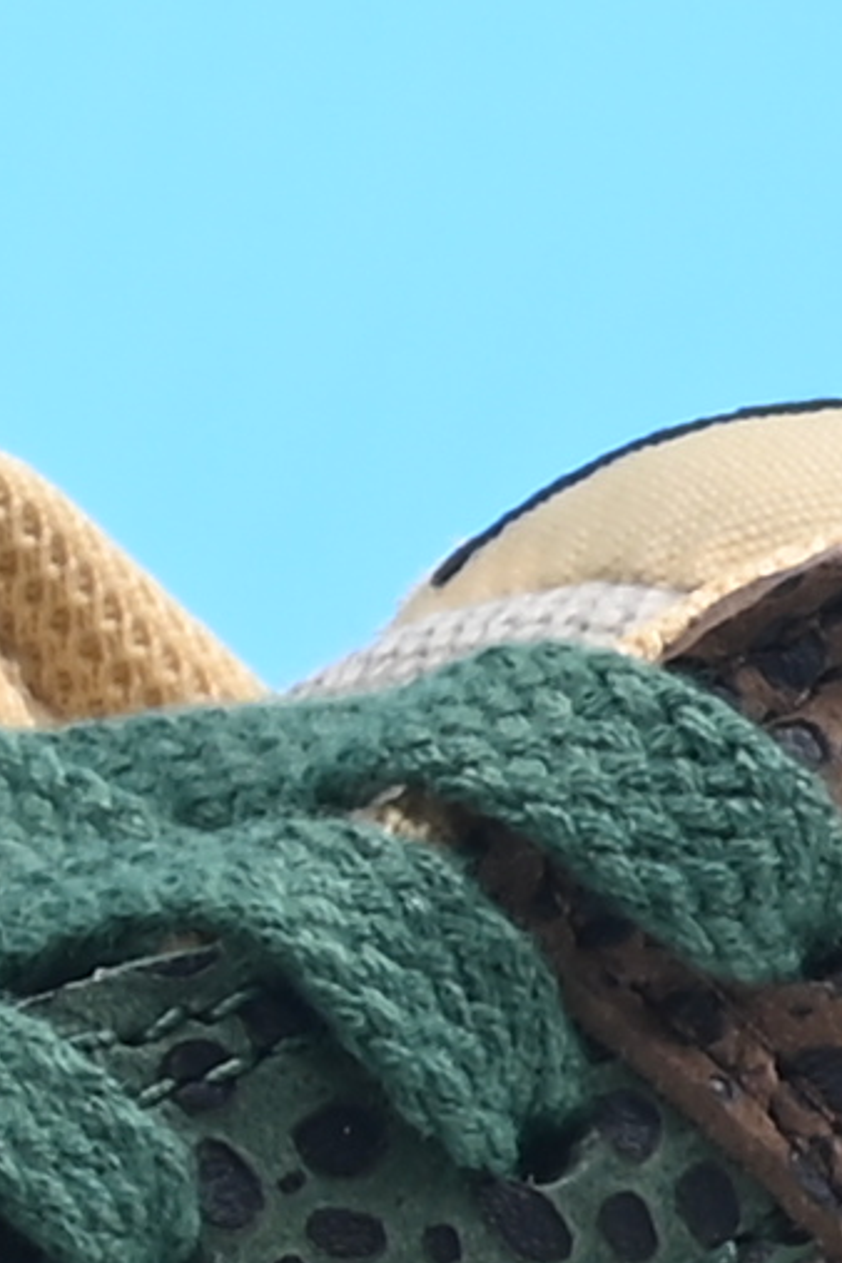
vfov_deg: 4.4
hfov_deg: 2.8
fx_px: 16242
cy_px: -264
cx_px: -3141
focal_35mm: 463
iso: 100
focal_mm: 39
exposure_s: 1/2
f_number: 16
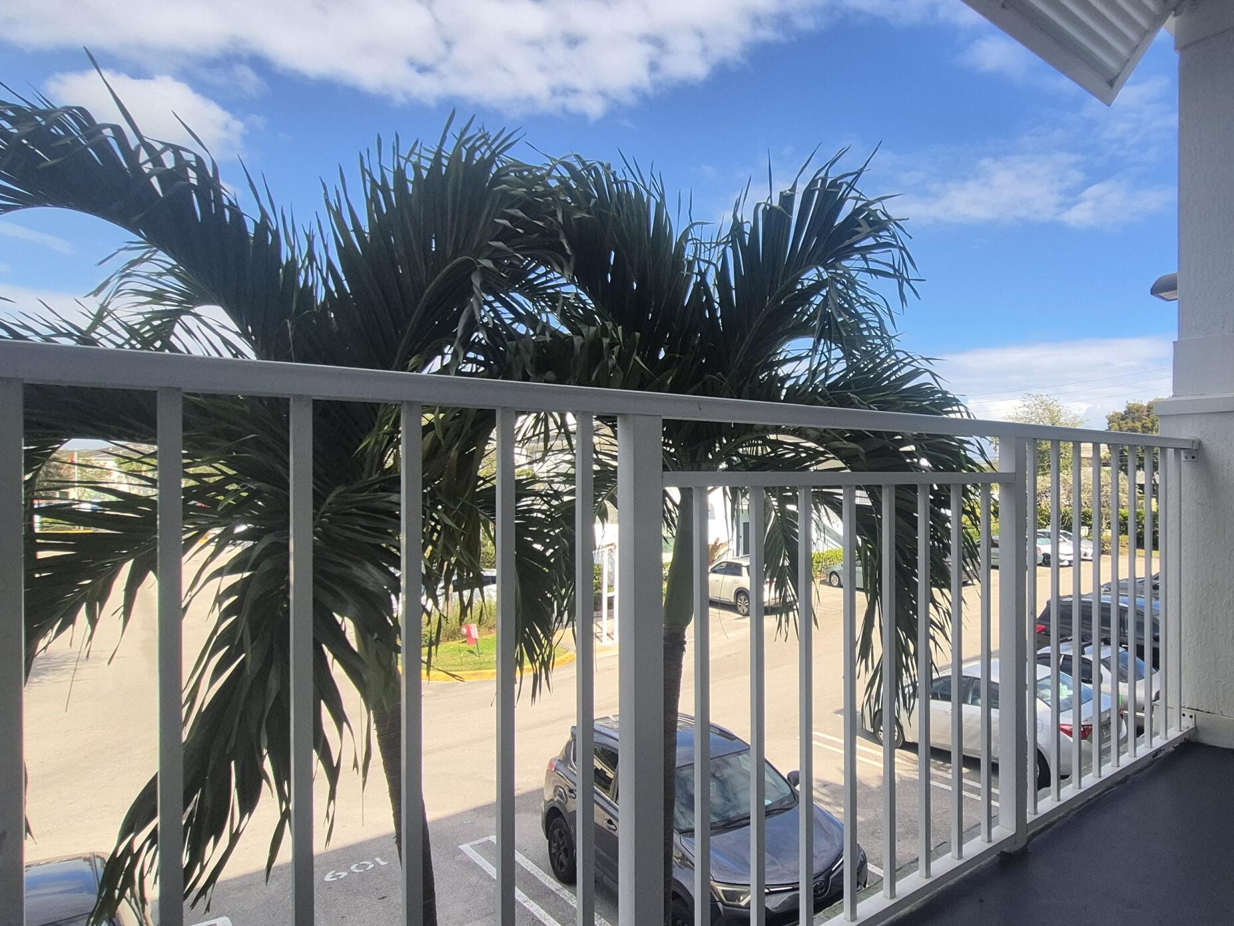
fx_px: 749
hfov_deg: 75.2
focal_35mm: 21
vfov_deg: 63.4
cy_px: 487
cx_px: 869
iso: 80
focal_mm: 1.74
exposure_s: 1/1996
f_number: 2.2
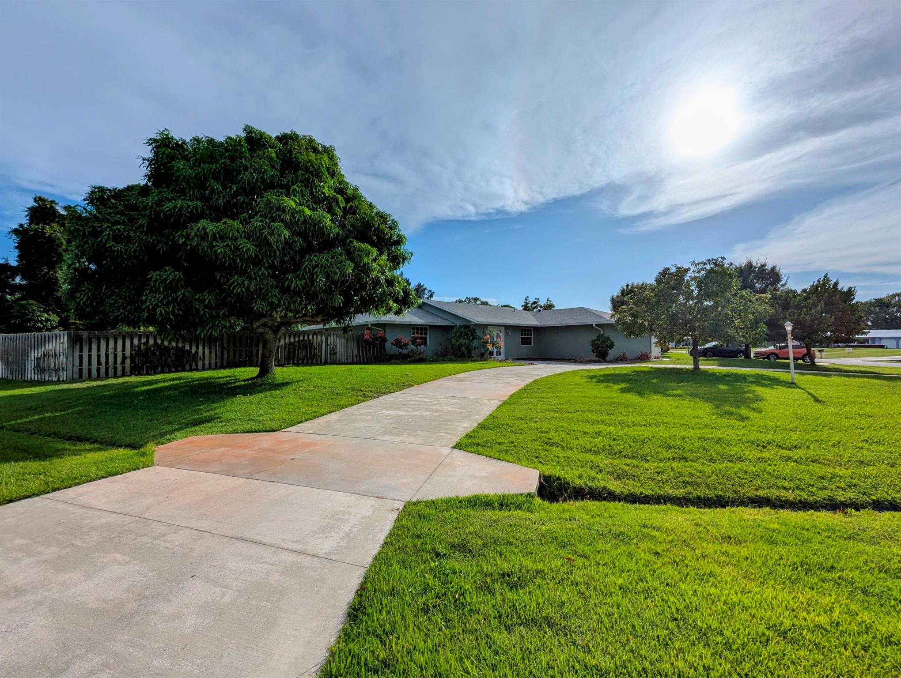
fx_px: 339
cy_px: 339
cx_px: 450
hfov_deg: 106.1
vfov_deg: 90.1
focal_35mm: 13
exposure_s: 1/8475
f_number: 2.2
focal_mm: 1.95
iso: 46
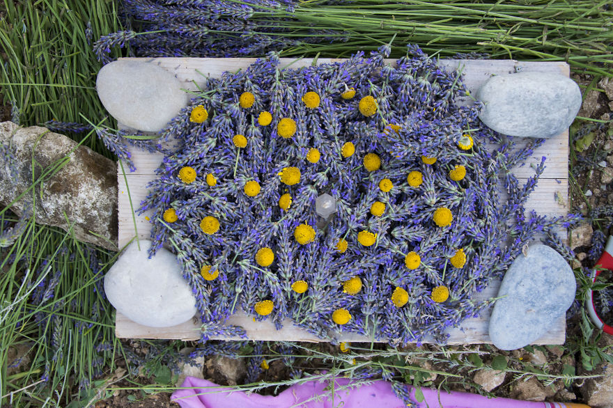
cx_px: 306
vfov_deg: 34.2
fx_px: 664
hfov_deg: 49.6
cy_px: 204
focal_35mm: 39
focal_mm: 26
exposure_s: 1/200
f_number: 7.1
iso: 400
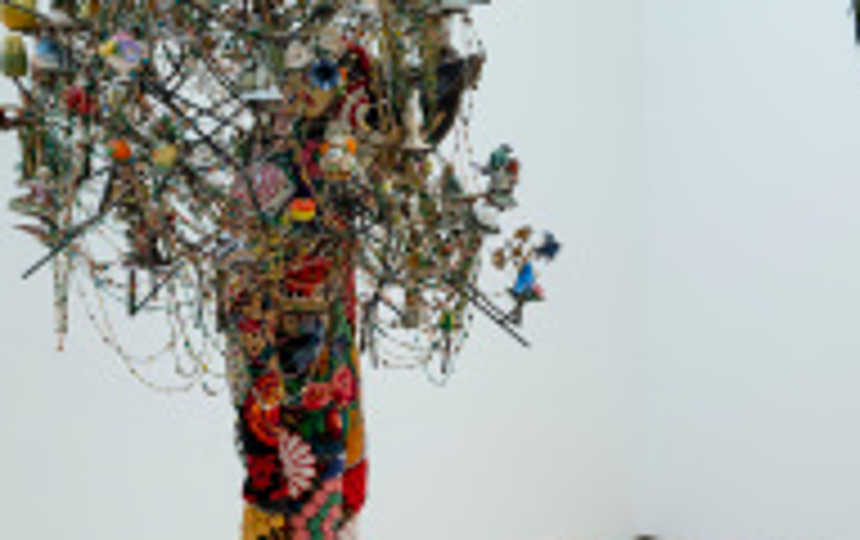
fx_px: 1502
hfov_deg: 30.7
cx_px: 747
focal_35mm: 64
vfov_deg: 20.4
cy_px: 238
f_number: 8
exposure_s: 1/6
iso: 400
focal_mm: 24
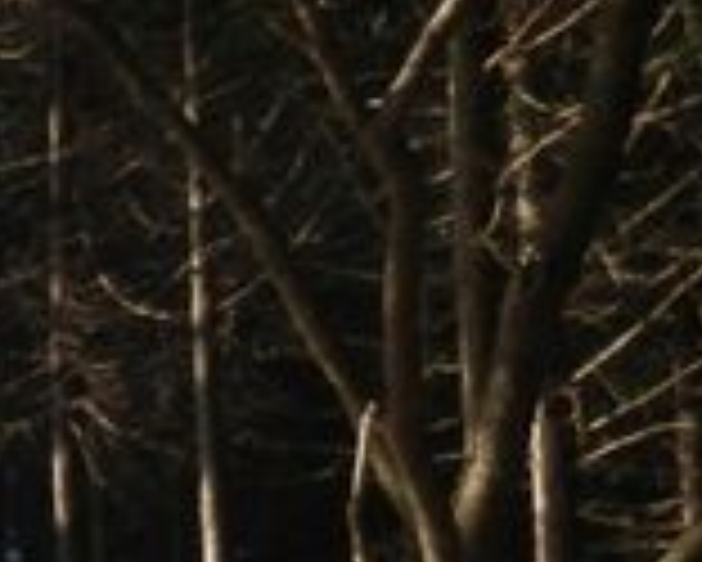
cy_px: 832
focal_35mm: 125
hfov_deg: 12.9
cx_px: -792
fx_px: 2599
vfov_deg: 11.8
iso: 80
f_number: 3
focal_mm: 4.5
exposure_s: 1/160
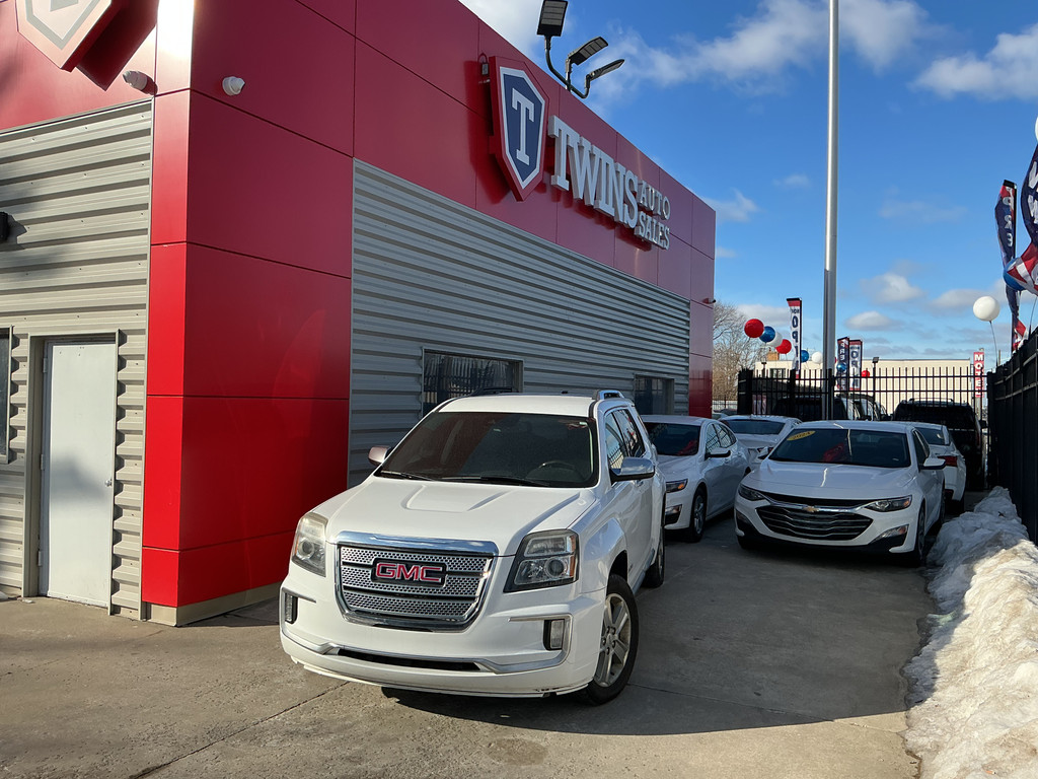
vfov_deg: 48.2
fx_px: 870
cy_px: 390
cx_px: 519
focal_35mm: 29
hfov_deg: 61.7
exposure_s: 1/1984
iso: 25
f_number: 1.8
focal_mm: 3
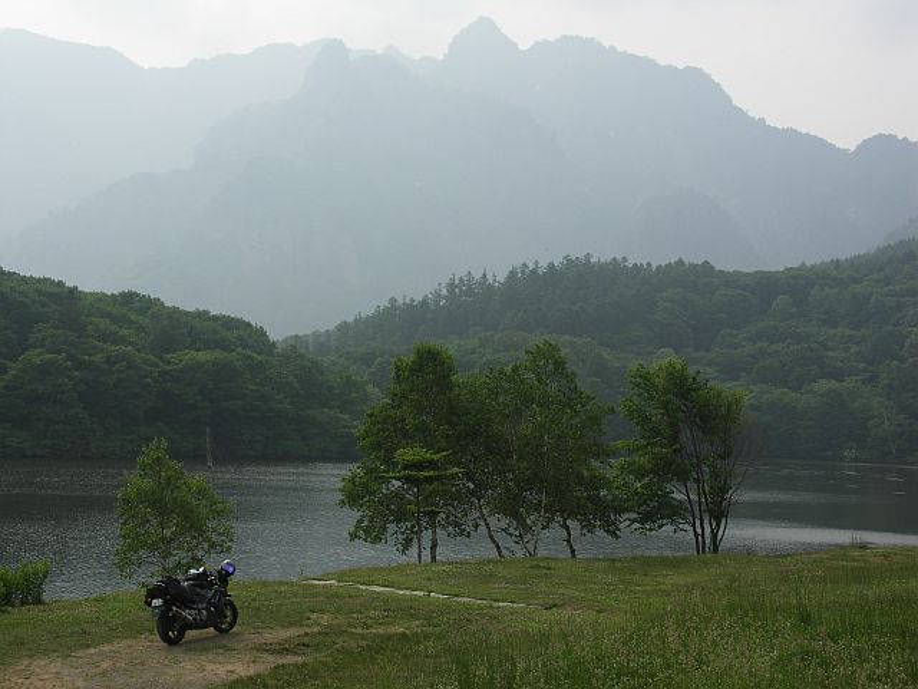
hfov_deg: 38.2
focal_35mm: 50
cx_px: 459
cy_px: 344
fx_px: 1326
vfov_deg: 29.1
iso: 50
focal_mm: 13.1
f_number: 5.6
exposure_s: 1/320
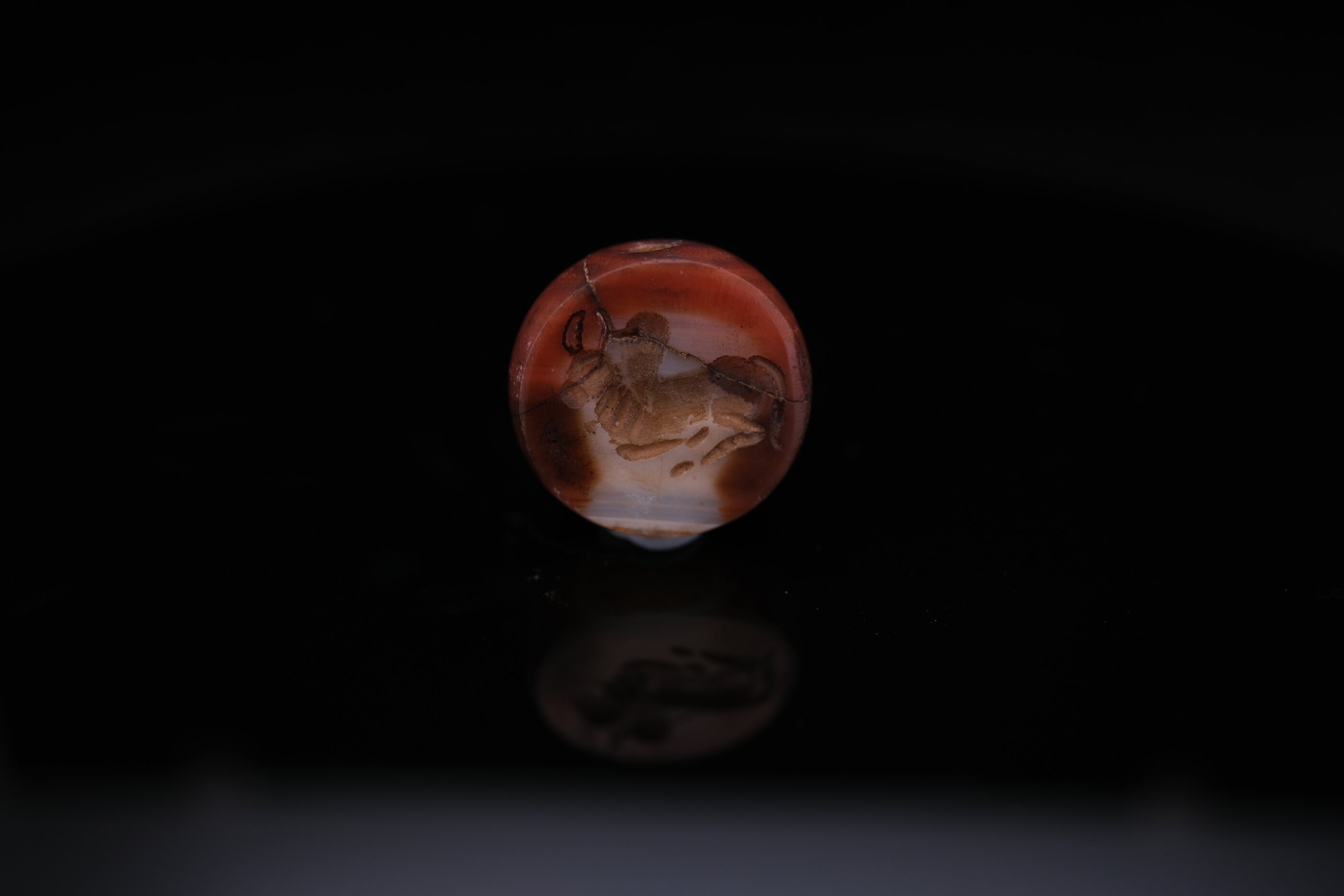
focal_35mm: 45
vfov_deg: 29.9
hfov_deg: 43.6
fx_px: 1680
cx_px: 672
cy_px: 448
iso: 160
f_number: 4.5
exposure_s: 1/180
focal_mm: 30
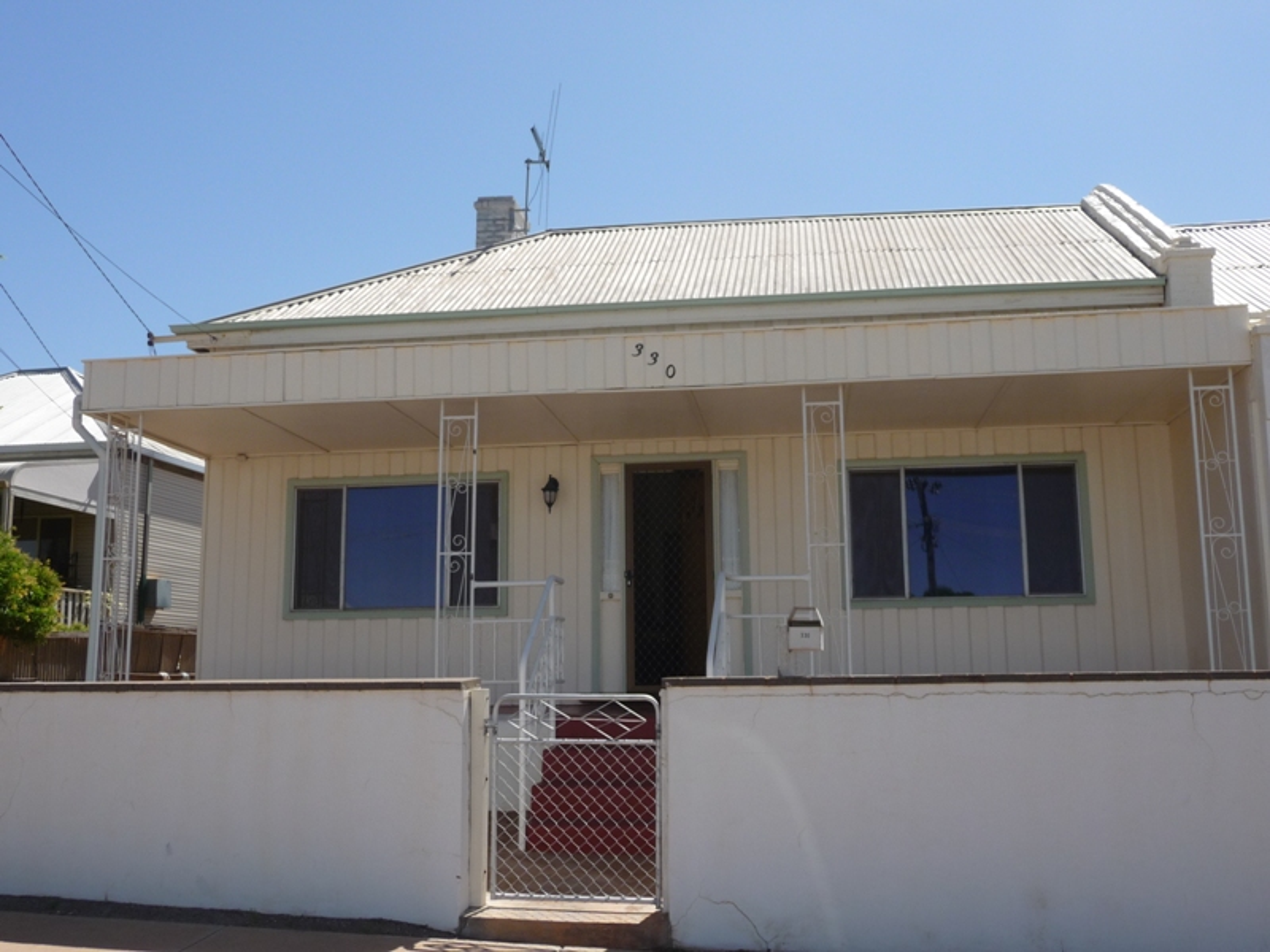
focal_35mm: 34
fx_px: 1247
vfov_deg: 41.8
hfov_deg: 54.0
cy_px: 476
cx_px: 635
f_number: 3.6
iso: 100
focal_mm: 5.6
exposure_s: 1/1300
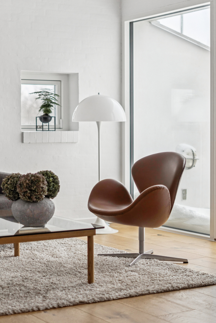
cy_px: 162
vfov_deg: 27.0
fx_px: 675
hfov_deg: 18.2
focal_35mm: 75
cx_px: 108
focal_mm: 50
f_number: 1.8
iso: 320
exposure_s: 1/1000
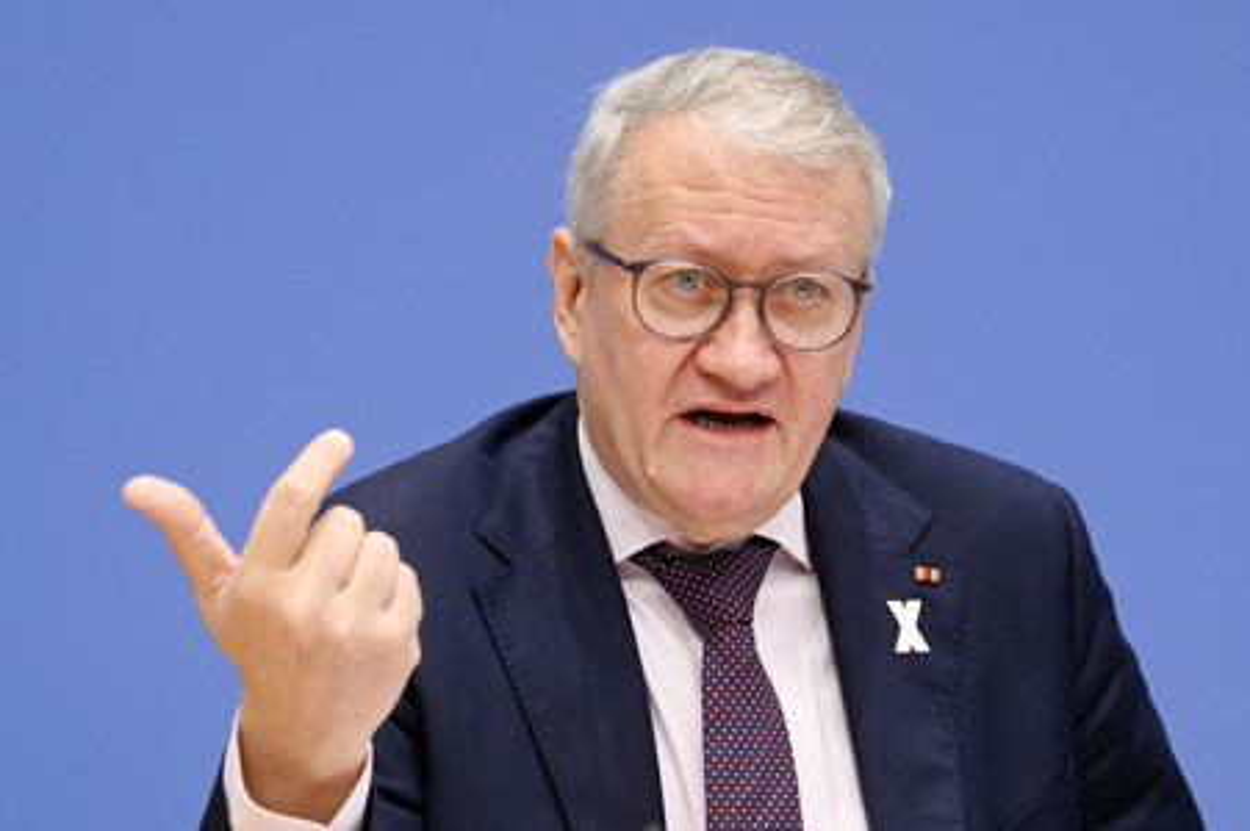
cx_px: 625
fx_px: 4510
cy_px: 416
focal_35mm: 130
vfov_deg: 10.5
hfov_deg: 15.8
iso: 5000
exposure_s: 1/400
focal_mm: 130
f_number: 6.3
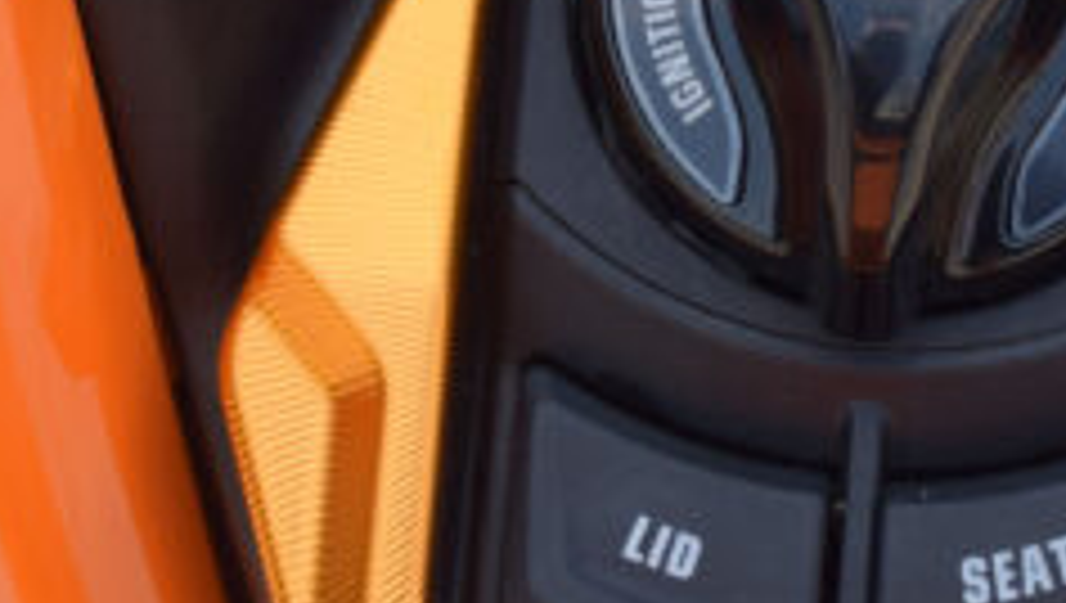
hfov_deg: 8.0
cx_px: 819
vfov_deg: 4.5
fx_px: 7641
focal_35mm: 270
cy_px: 256
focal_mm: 34
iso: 100
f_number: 11
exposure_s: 1/200
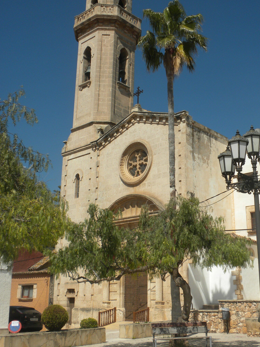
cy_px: 154
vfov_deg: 40.4
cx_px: 156
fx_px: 471
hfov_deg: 30.8
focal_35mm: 47
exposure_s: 1/200
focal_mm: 6.6
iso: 64
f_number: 10
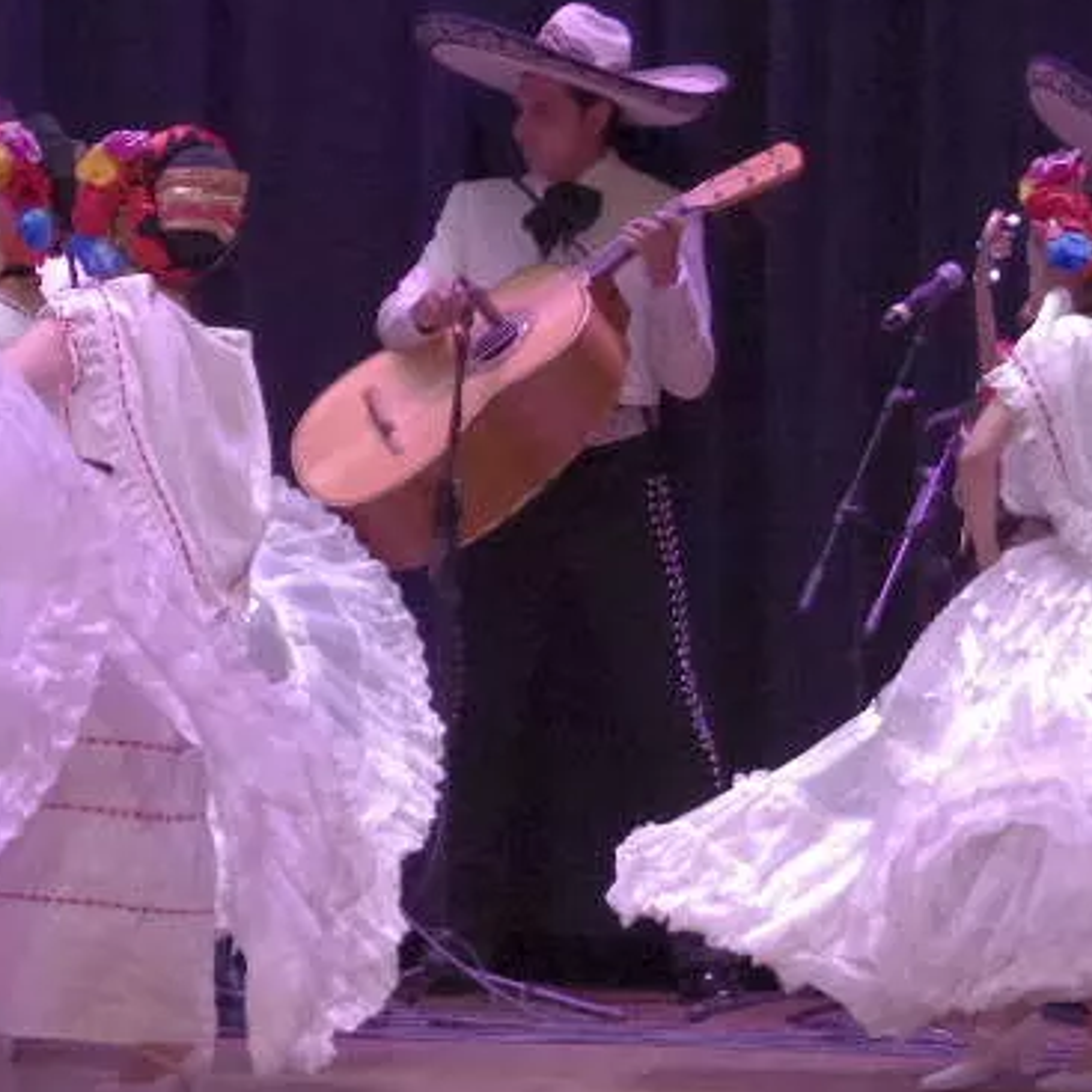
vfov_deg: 5.6
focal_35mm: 311
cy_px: 408
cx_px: -738
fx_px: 11100
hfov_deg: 5.6
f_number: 4.5
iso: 6400
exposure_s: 1/400
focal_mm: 70
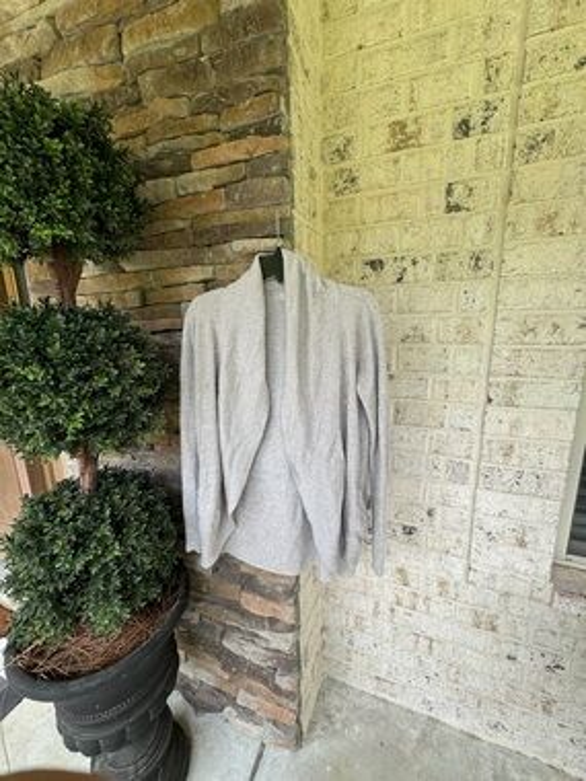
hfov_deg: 85.7
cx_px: 293
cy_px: 390
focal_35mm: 14
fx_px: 316
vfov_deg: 102.1
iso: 40
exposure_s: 1/163
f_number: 2.2
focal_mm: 2.22
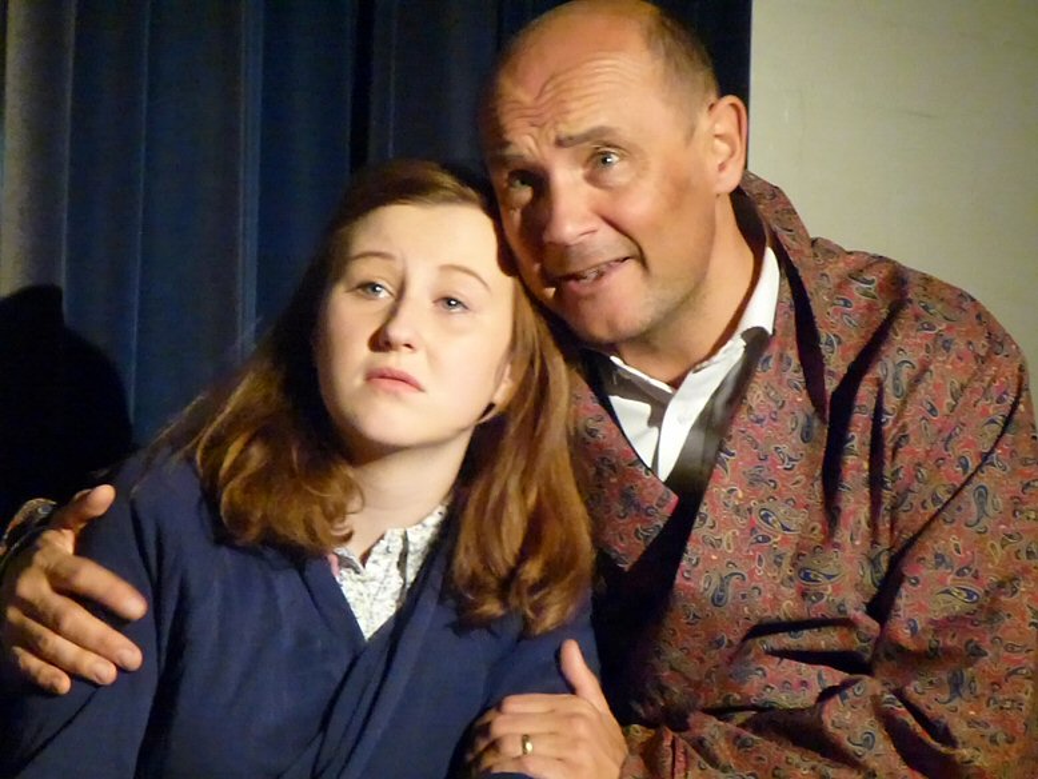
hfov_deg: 6.5
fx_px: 9119
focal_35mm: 304
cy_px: 390
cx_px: 519
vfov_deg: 4.9
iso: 3200
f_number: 5.7
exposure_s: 1/25
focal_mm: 54.5
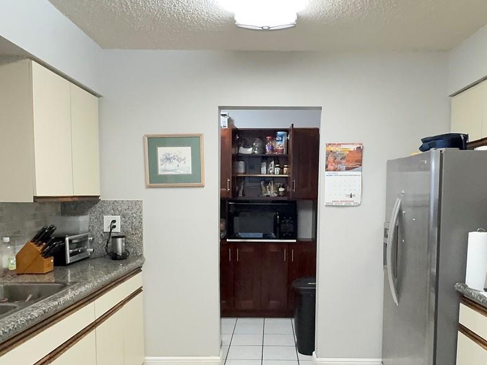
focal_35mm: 28
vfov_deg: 49.3
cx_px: 265
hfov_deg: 63.3
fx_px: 394
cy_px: 226
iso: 800
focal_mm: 2.22
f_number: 2.2
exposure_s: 1/60
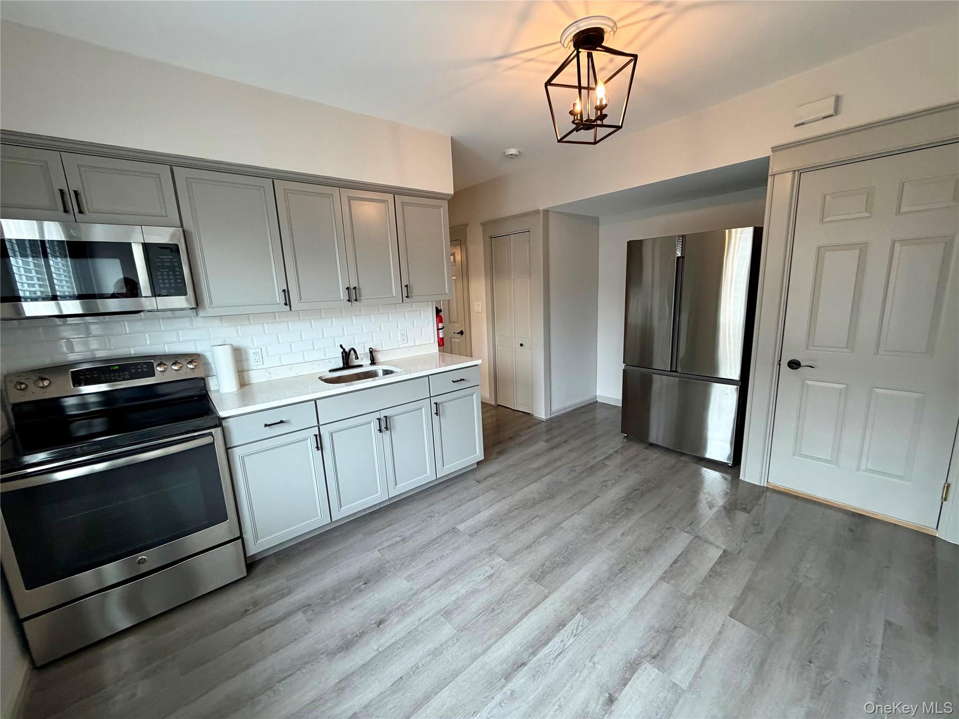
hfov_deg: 102.1
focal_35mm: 14
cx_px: 480
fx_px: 388
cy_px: 360
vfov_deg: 85.7
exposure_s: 1/60
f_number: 2.2
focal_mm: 2.22
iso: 250
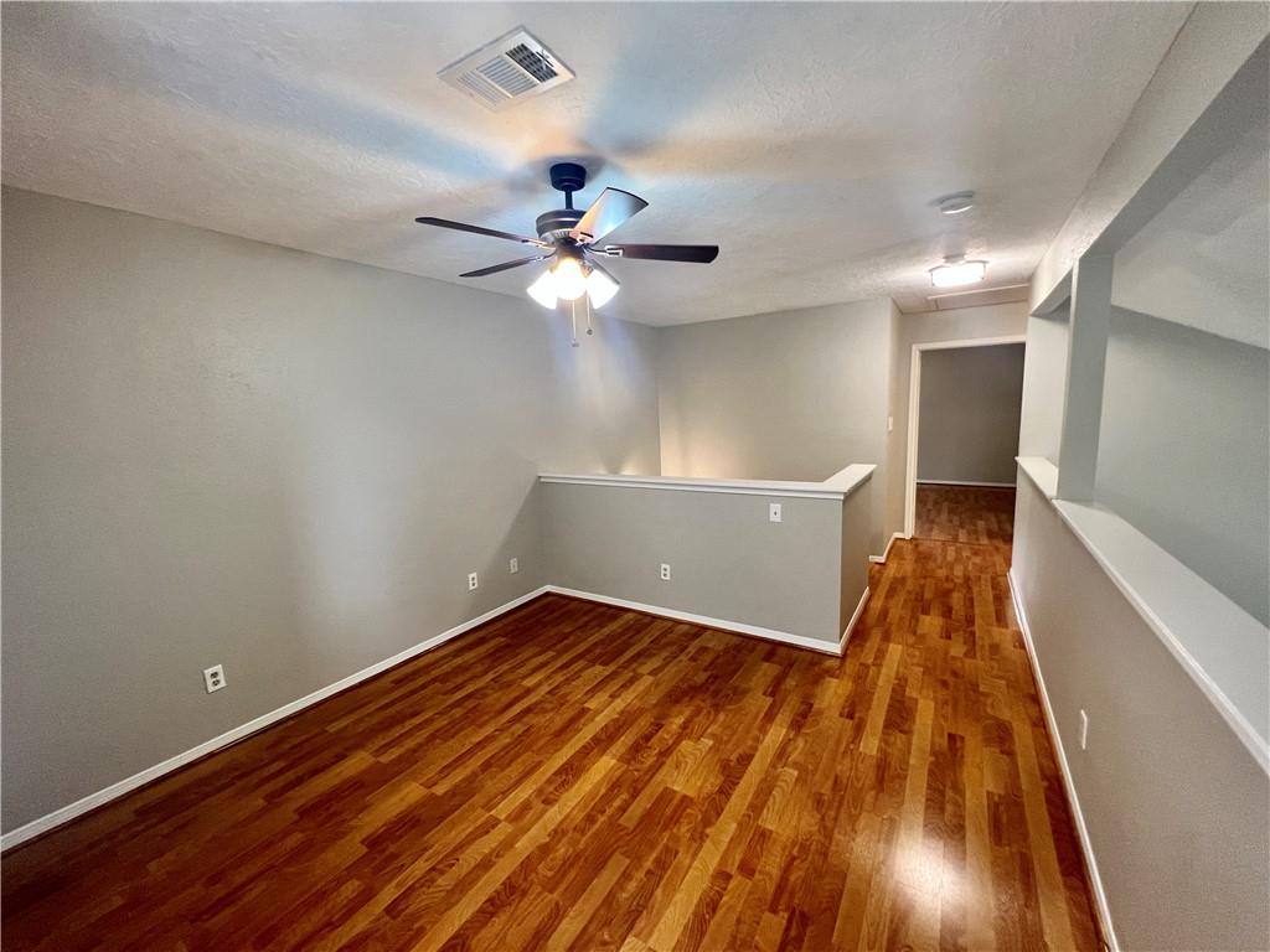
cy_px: 476
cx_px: 635
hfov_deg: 106.2
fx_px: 477
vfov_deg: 89.9
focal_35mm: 13
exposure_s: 1/60
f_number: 1.8
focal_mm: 1.57
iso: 160
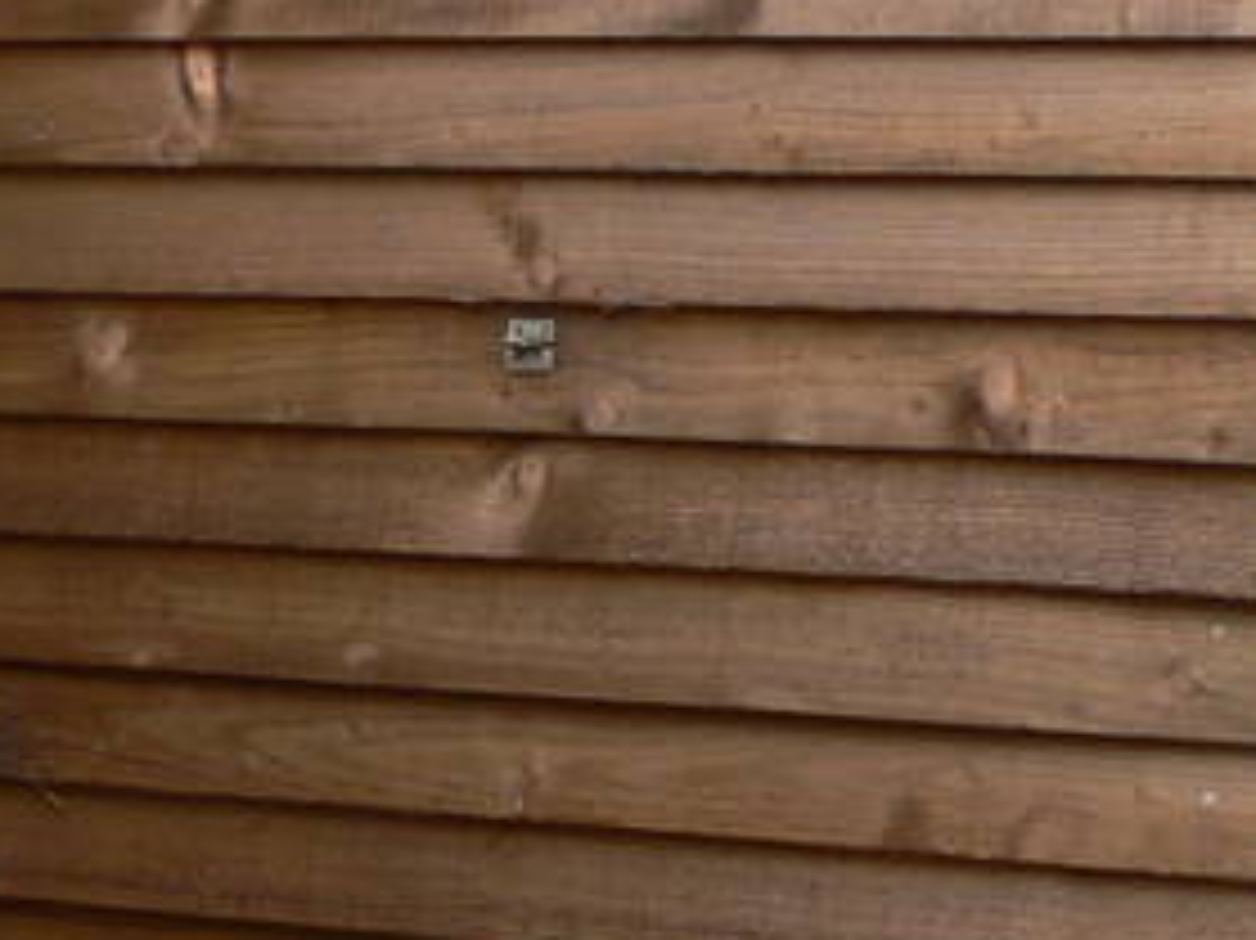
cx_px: 1026
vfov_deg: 7.4
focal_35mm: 201
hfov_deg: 9.8
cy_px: 787
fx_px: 7290
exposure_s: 1/80
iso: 80
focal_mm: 7.4
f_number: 4
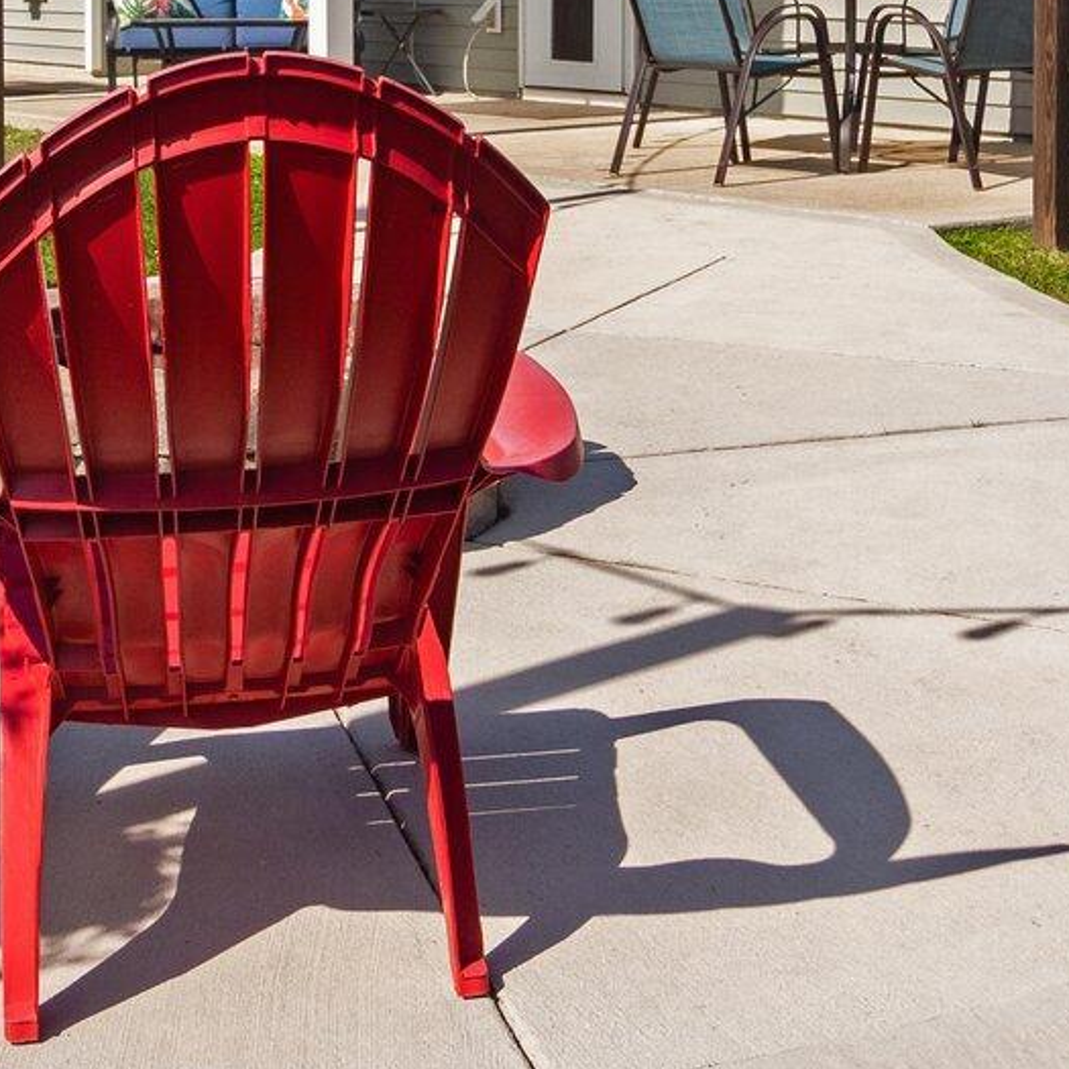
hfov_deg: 24.9
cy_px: -65
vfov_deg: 23.6
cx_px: 413
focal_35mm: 69
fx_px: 2411
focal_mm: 10
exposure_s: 1/1250
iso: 200
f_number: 5.6
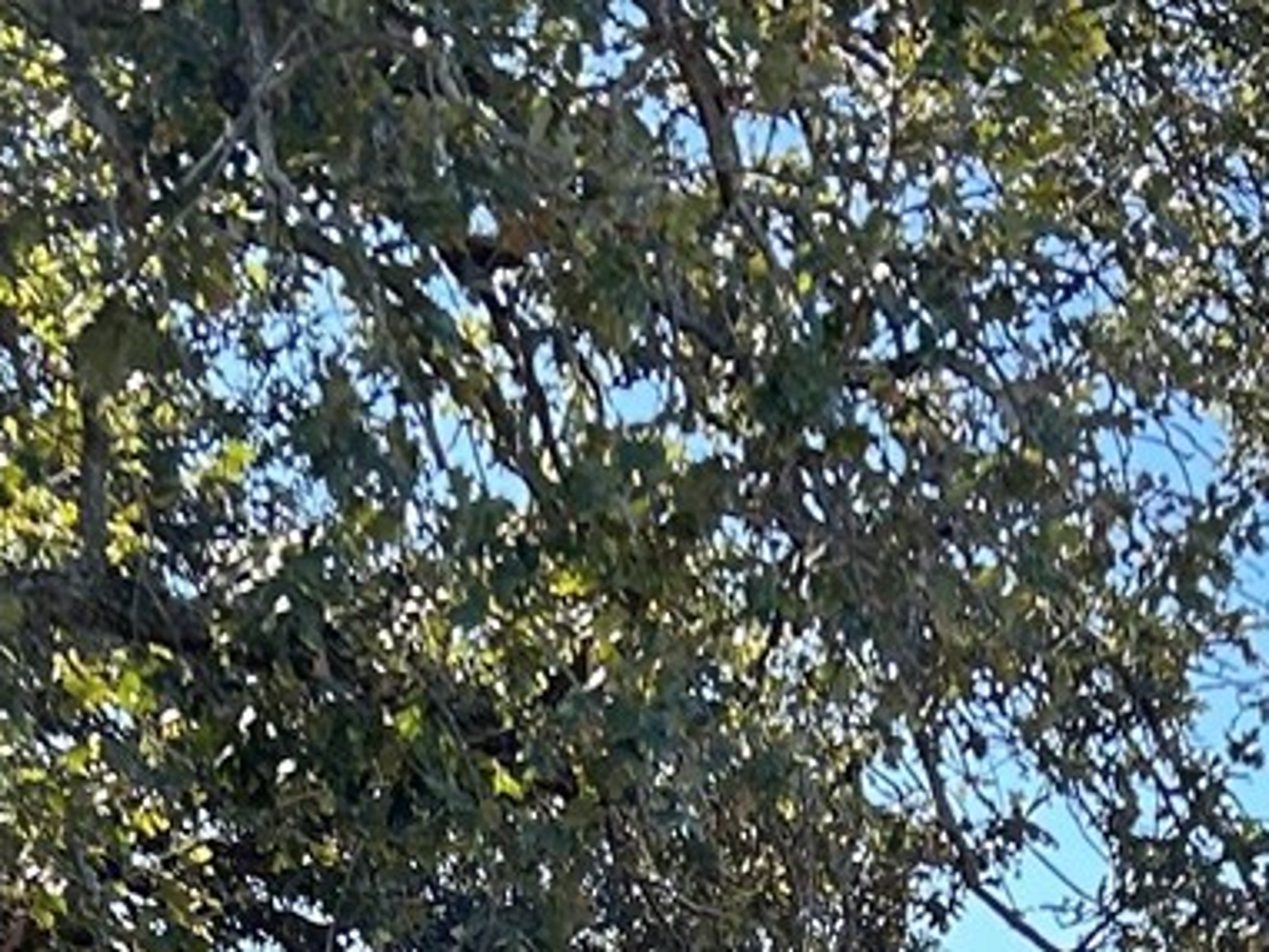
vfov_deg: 10.0
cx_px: 630
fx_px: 4804
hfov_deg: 15.0
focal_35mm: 131
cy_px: 2237
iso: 50
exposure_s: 1/880
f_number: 1.5
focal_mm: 5.7
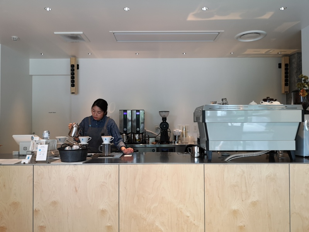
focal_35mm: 27
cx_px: 154
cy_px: 116
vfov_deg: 51.4
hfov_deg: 65.3
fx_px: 241
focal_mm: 3.95
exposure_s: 1/50
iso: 64
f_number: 1.8
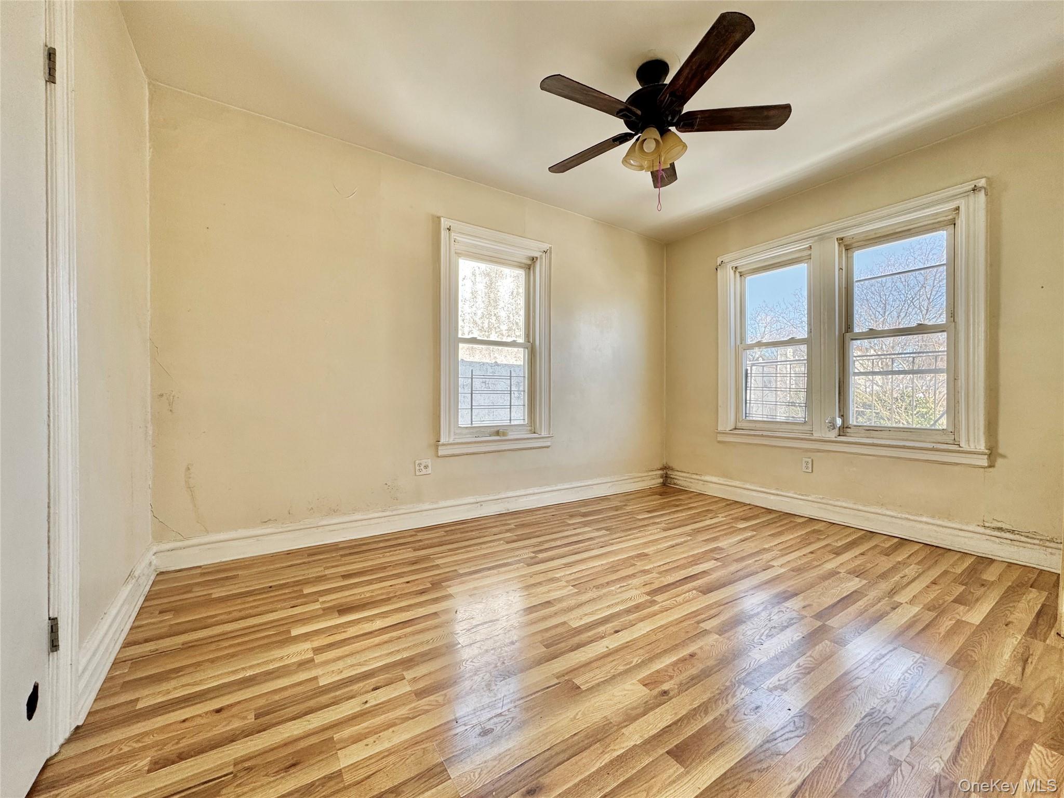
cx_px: 532
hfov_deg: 102.1
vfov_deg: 85.7
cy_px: 399
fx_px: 430
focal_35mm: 14
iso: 40
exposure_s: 1/162
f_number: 2.2
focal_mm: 2.22
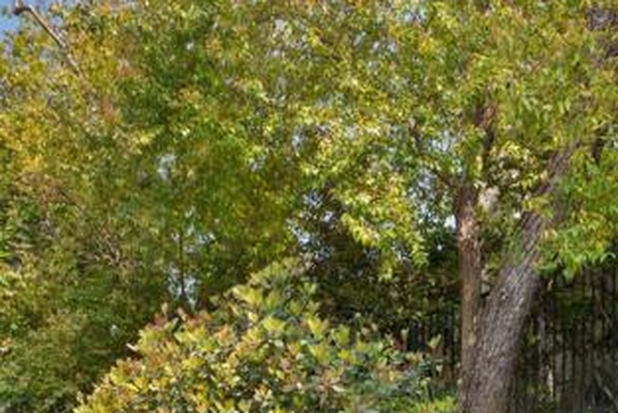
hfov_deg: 37.7
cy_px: 610
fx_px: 892
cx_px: 426
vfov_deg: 21.9
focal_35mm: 52
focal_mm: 15.9
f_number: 8
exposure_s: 1/160
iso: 320
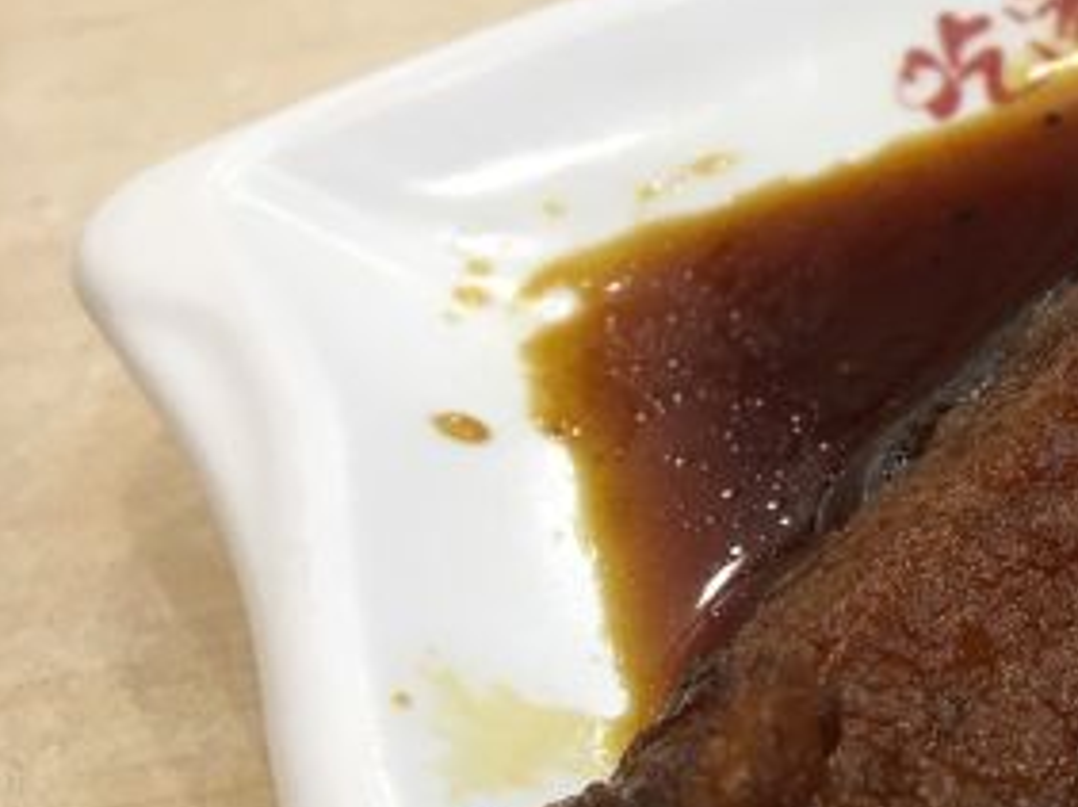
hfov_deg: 24.5
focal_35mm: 72
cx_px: 1300
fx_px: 2240
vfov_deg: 20.4
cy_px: 373
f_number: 2.2
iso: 100
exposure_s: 1/33
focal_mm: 4.15
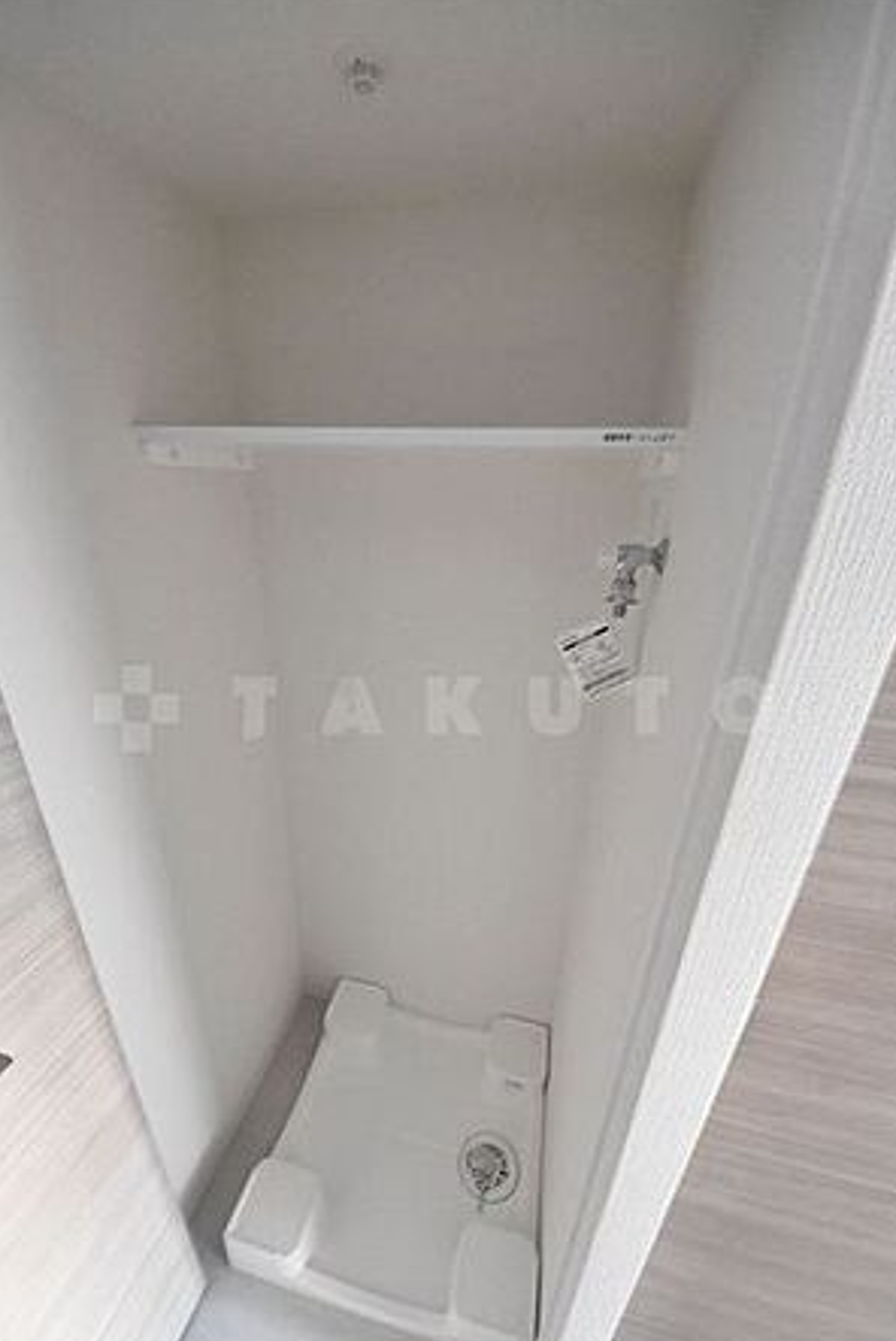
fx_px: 485
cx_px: 434
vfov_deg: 108.2
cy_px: 708
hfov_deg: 85.5
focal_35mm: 13
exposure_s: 1/4
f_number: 8
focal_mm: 8
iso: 4500
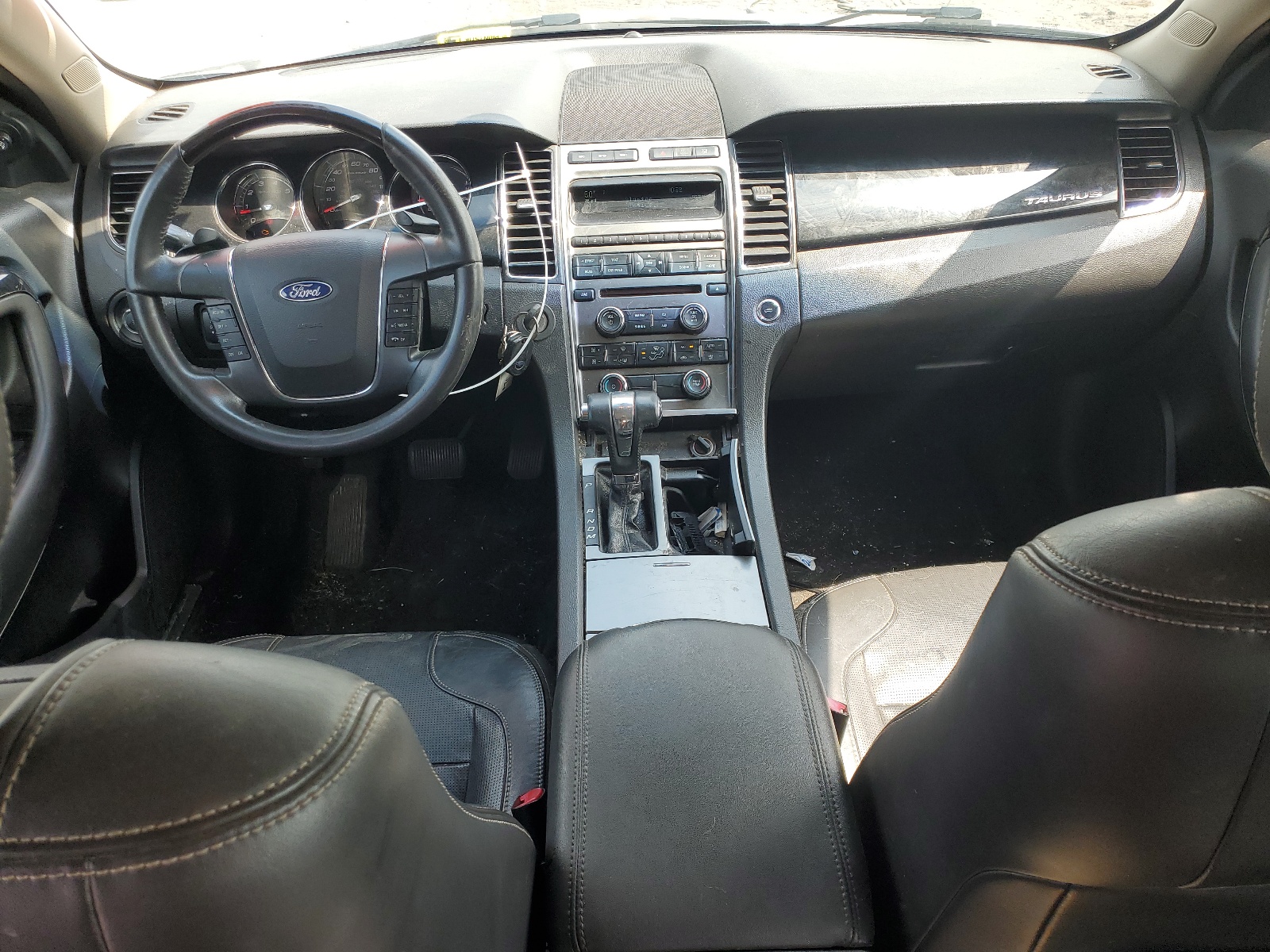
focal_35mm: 26
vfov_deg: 53.1
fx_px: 954
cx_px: 635
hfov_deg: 67.3
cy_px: 476
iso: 50
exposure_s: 1/222
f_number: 1.5
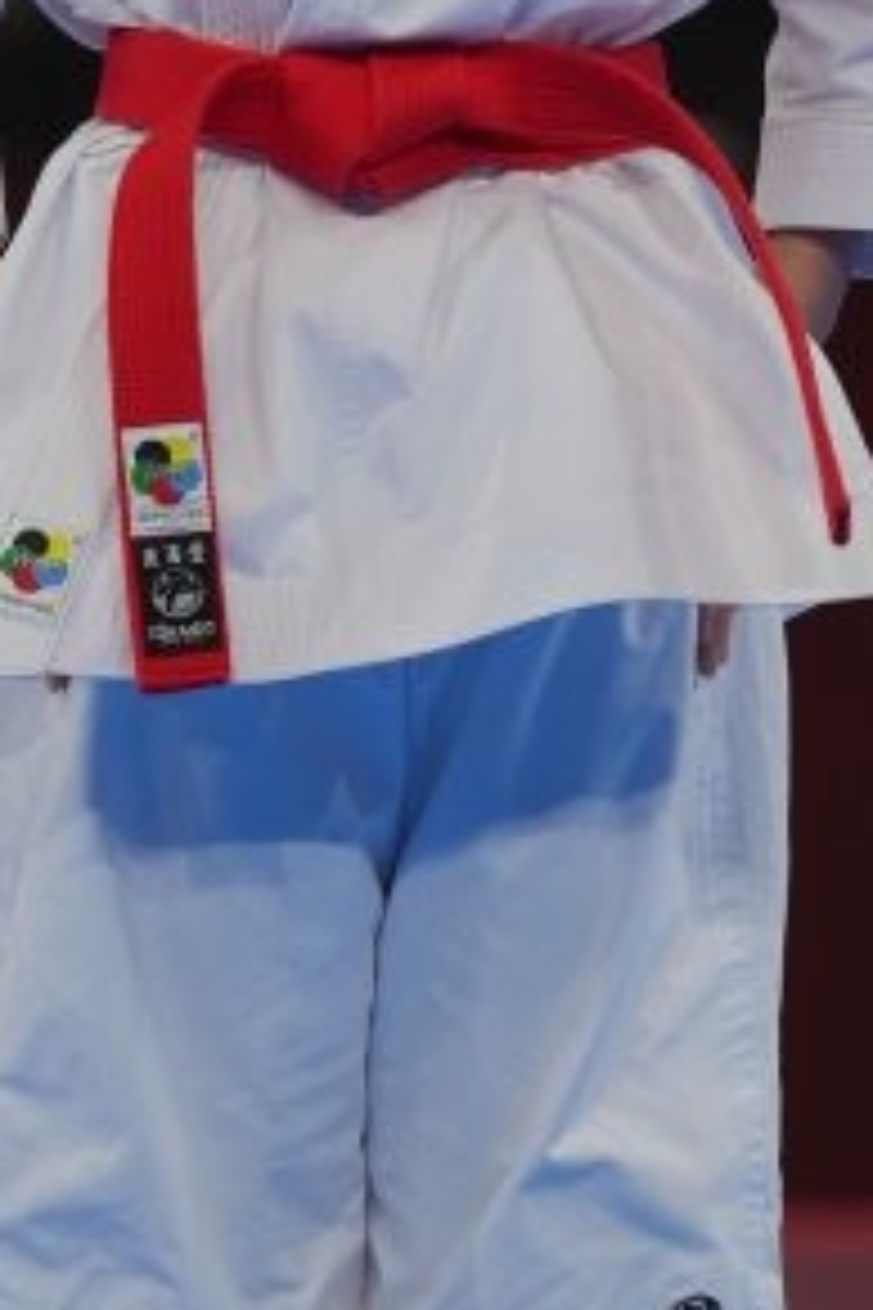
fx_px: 30043
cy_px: 297
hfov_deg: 1.7
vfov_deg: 2.5
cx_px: 468
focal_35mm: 826
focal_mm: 200
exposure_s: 1/500
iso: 200
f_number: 2.8
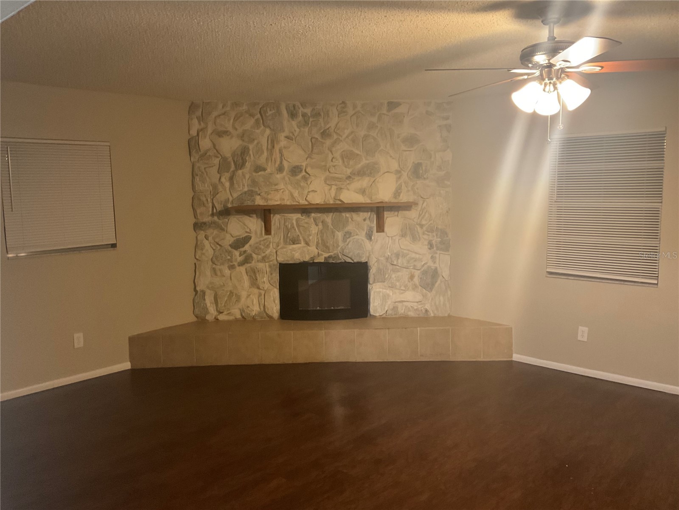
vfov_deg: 48.2
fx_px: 569
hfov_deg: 61.7
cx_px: 340
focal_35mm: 29
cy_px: 255
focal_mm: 3
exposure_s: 1/40
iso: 200
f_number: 1.8
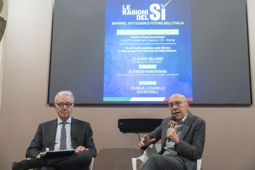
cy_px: 85
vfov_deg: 29.9
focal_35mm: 45
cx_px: 128
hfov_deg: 43.6
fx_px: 319
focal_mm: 45
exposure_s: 1/200
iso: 6400
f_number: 3.5
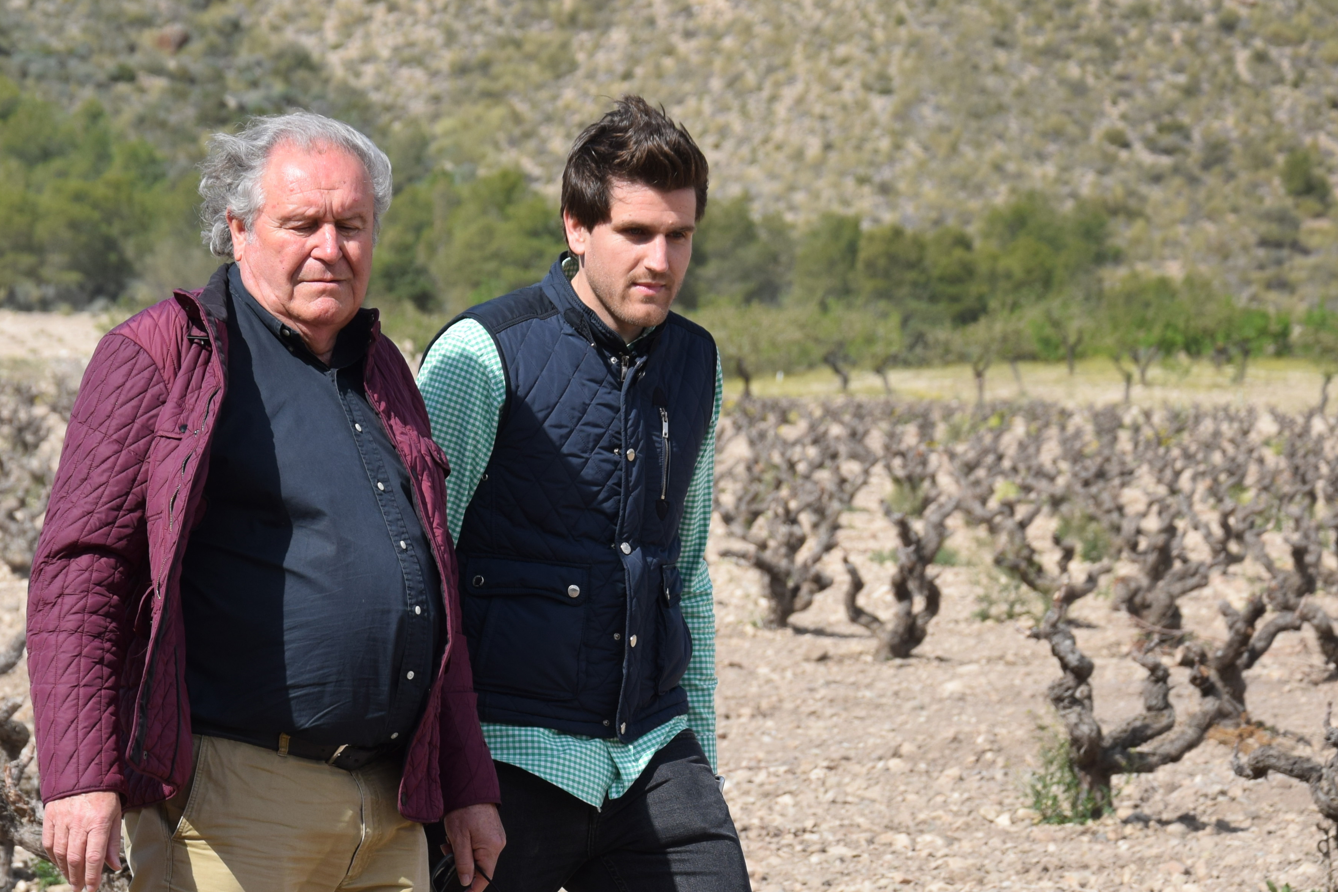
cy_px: 631
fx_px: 7582
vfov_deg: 6.7
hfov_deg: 10.1
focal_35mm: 204
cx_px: 504
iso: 200
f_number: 6.3
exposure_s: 1/640
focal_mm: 80
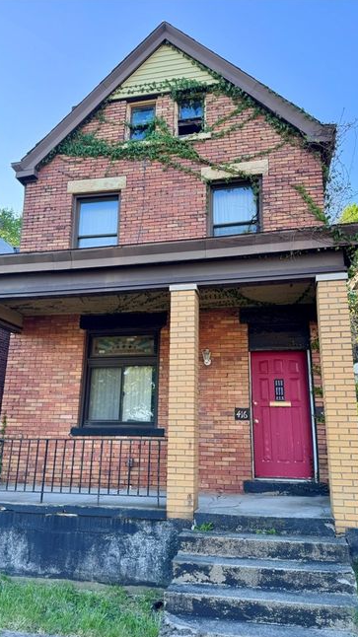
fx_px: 456
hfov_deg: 42.9
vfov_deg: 69.9
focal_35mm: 27
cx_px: 172
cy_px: 326
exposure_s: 1/262
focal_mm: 6.76
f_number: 1.78
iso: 64
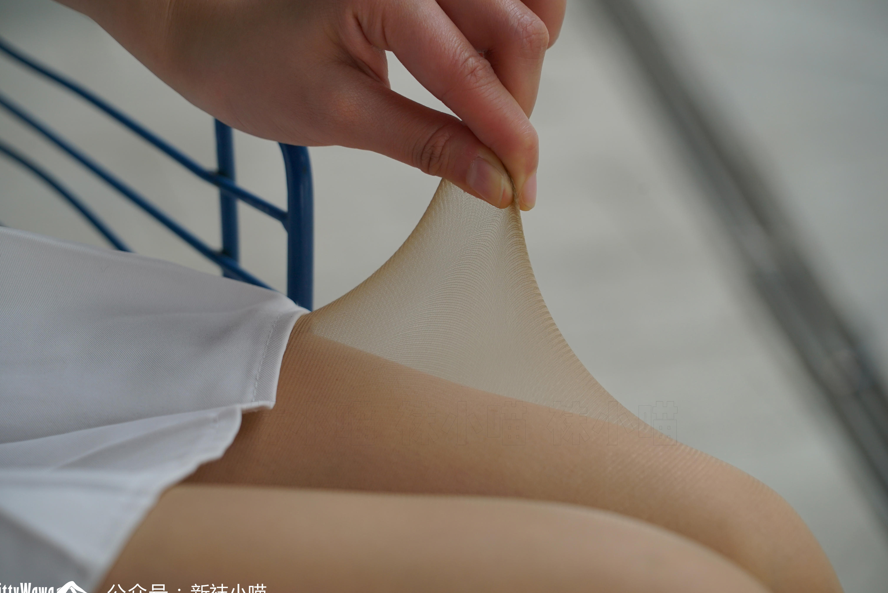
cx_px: 441
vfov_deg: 8.1
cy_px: 305
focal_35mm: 169
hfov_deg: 12.2
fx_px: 4171
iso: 400
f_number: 6.3
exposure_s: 1/200
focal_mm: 163
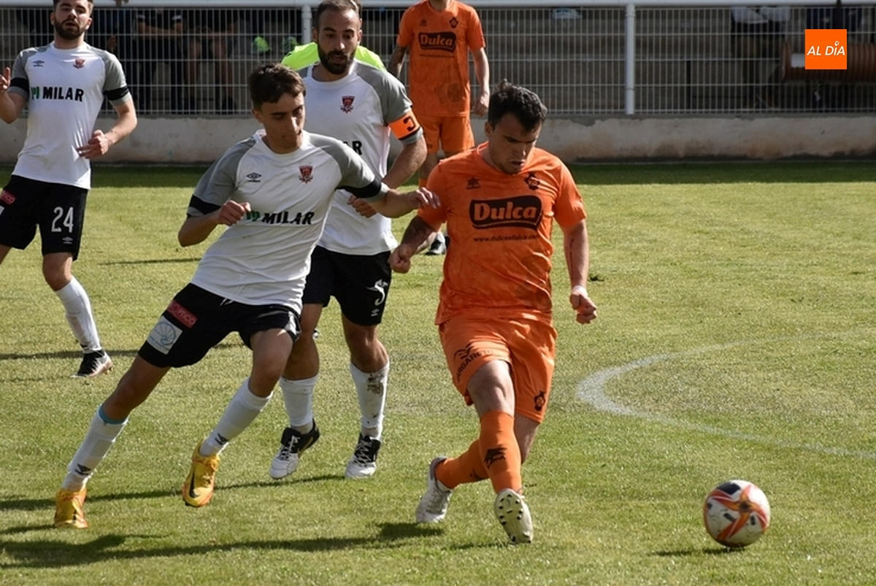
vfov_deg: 6.6
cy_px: 293
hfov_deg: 9.8
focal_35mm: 210
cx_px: 438
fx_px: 5116
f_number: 5.6
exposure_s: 1/2000
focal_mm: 140
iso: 400
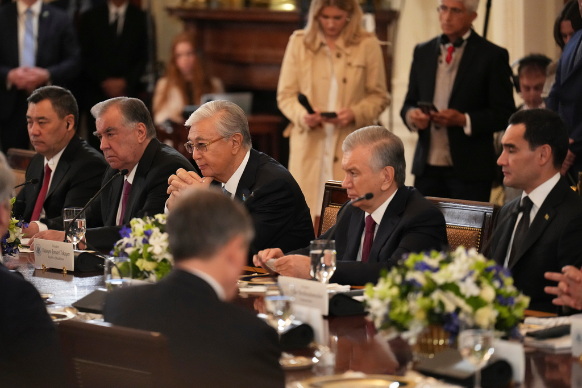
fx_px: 3234
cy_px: 194
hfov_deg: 10.3
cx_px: 291
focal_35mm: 200
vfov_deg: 6.9
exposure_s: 1/320
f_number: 2.8
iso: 5000
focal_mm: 200
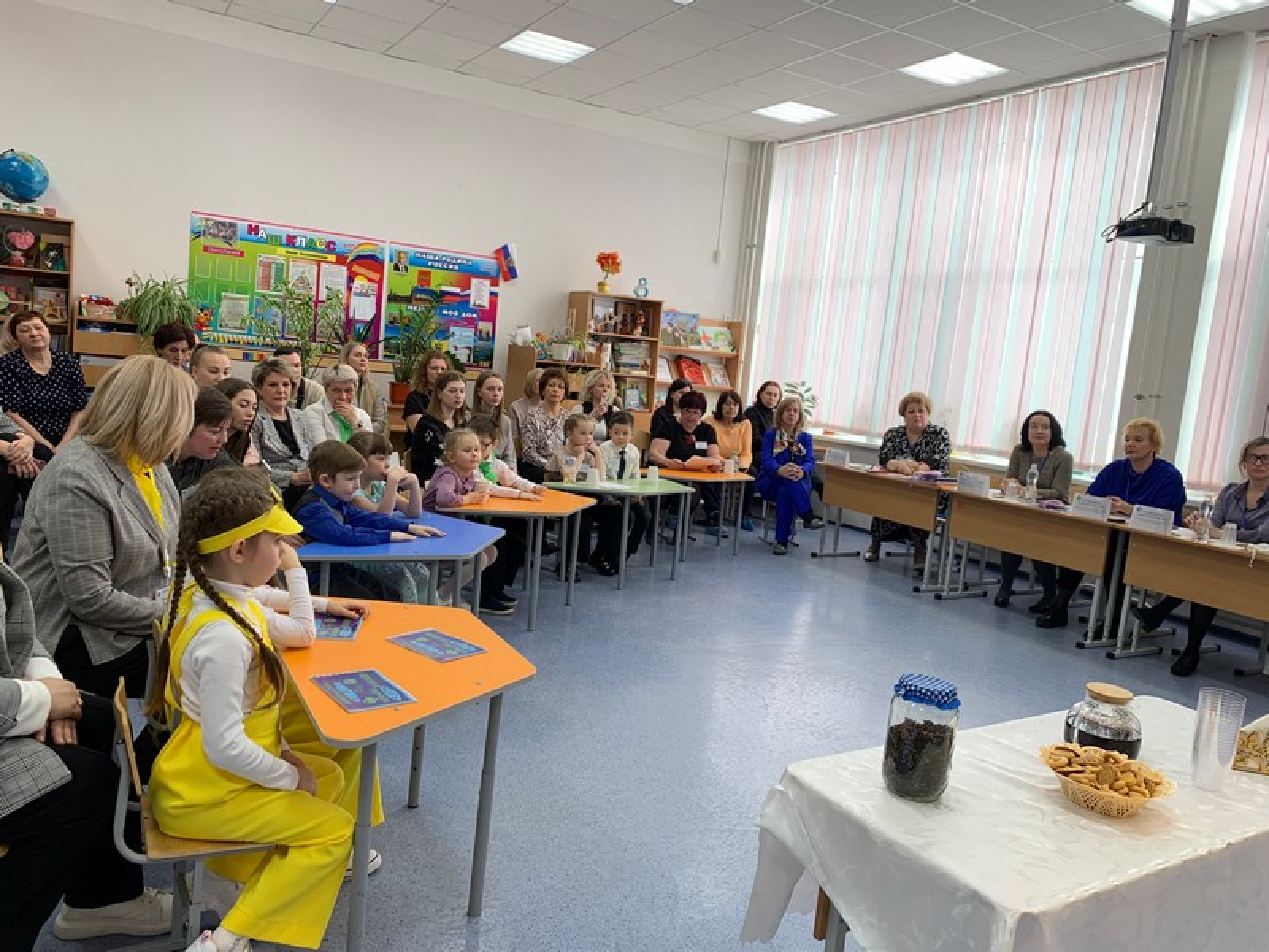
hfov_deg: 67.3
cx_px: 634
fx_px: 953
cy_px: 476
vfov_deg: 53.1
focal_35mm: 26
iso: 50
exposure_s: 1/121
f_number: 1.8
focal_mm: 4.25
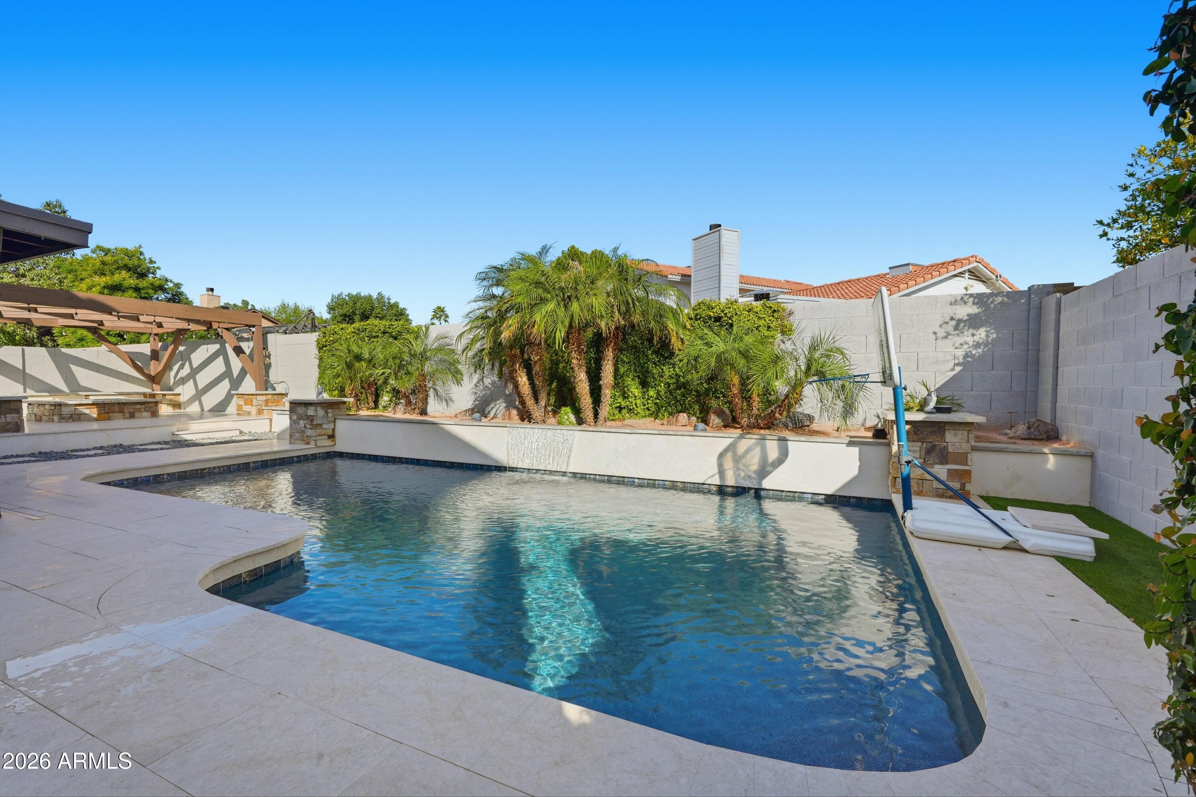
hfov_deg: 96.8
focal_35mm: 16
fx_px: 531
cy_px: 398
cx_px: 598
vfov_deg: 73.7
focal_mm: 16
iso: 100
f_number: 9
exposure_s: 1/2000
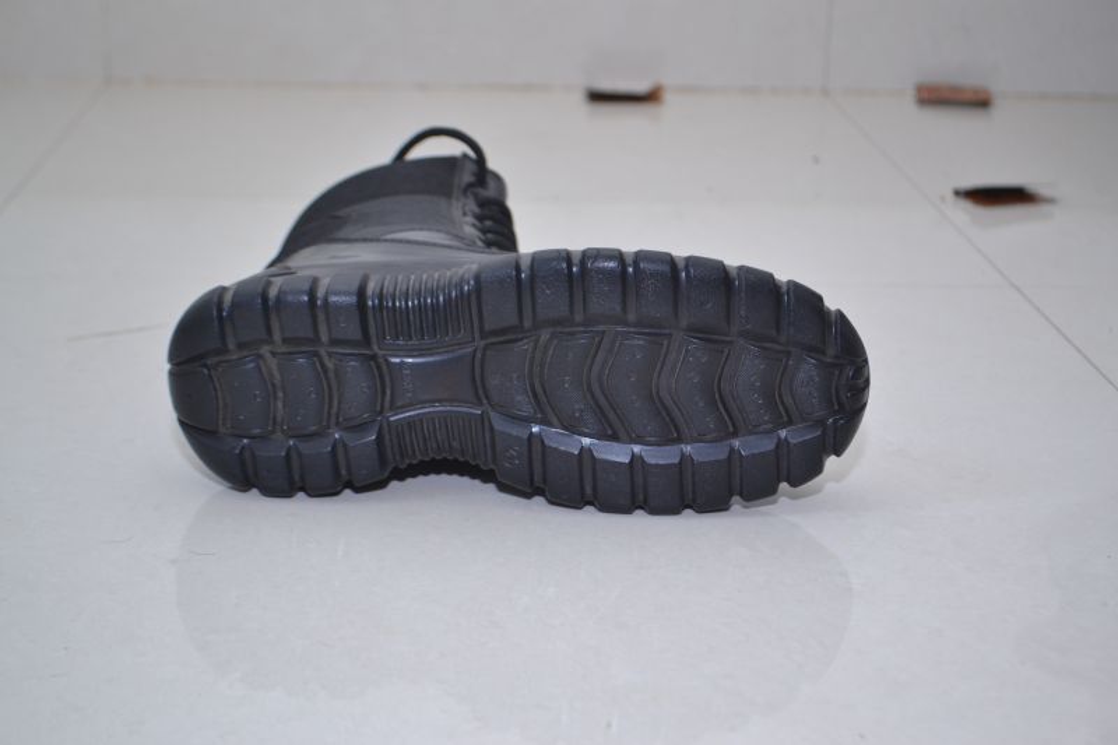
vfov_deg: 20.6
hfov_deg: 30.5
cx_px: 559
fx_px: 2049
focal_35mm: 66
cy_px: 372
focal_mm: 44
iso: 400
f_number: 5.6
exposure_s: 1/125
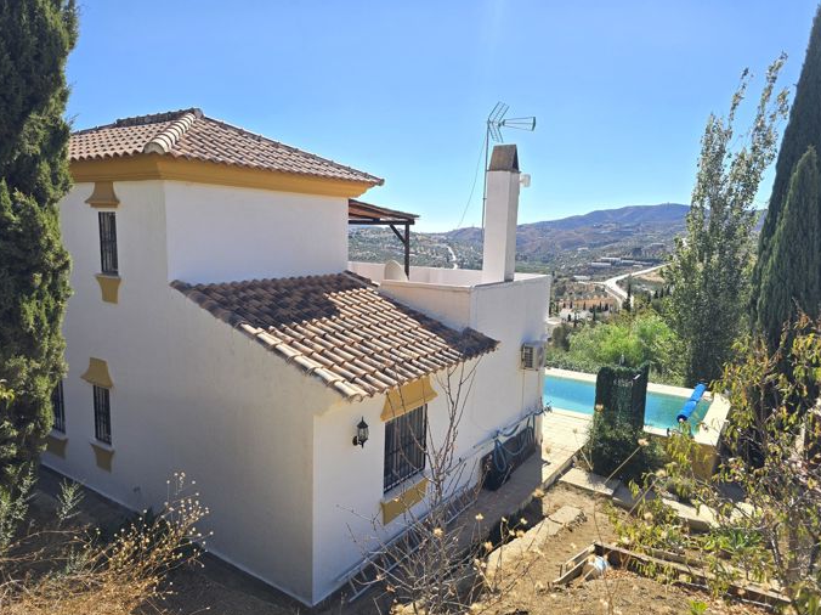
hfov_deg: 71.6
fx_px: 569
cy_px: 318
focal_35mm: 24
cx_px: 400
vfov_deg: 56.7
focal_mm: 6.3
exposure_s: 1/484
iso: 12
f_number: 1.7
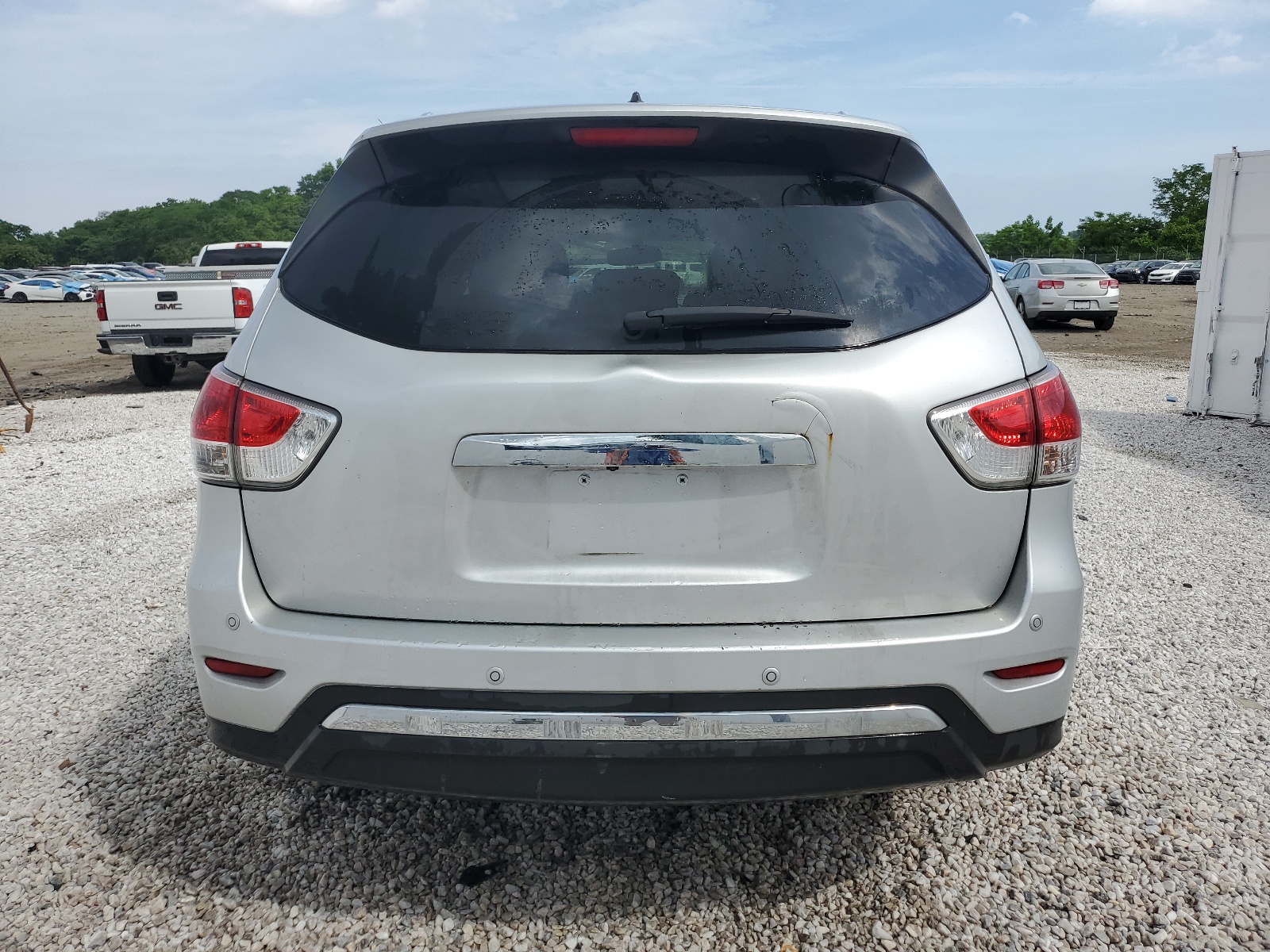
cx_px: 635
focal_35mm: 26
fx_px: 954
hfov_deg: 67.3
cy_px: 476
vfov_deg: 53.1
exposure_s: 1/3333
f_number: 1.5
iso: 50
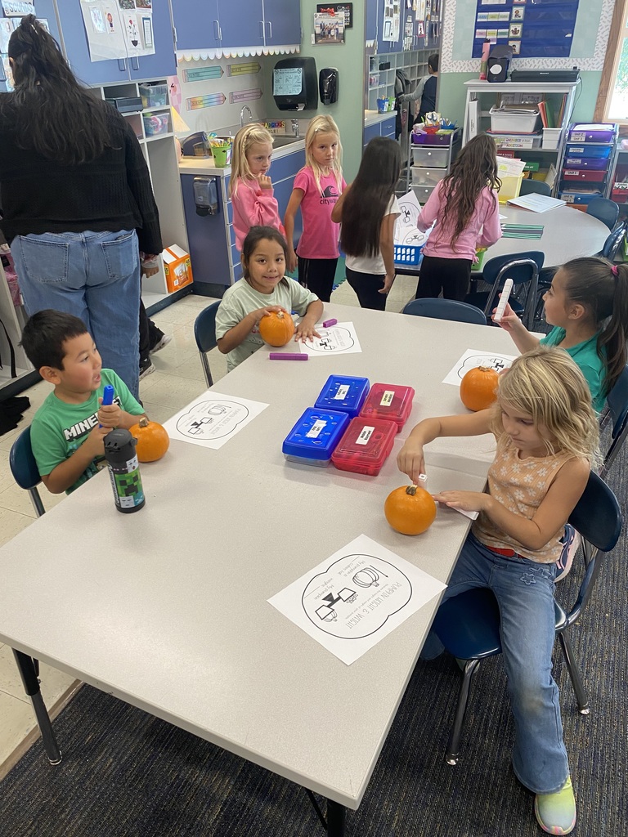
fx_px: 629
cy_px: 418
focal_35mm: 26
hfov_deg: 53.1
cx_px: 314
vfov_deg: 67.3
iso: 125
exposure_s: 1/75
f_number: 1.8
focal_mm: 4.25
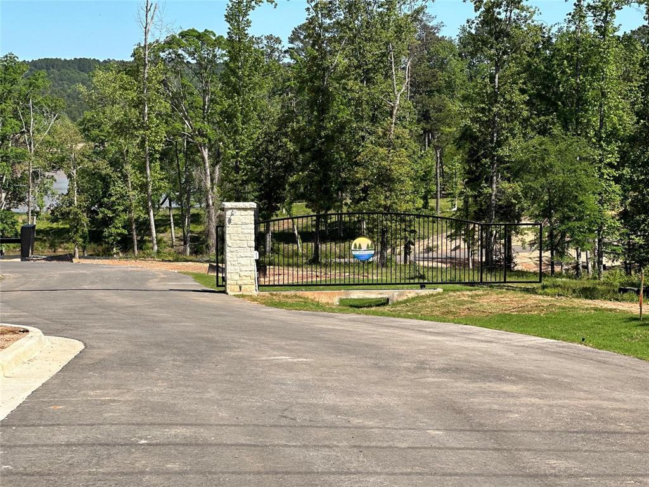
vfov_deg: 19.1
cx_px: 324
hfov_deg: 25.3
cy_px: 244
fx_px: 1444
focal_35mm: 77
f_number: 2.8
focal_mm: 9
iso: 32
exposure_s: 1/501
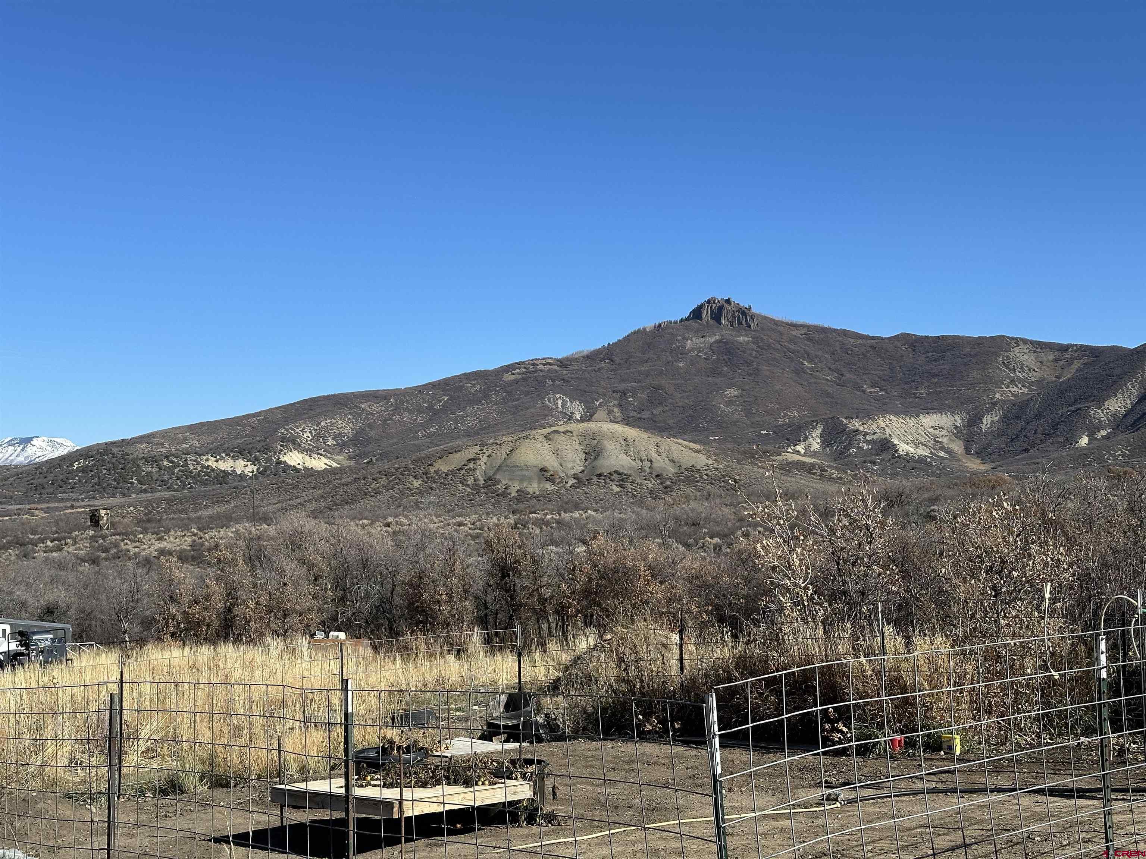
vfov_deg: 30.3
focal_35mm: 48
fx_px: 1589
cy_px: 430
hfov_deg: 39.7
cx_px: 573
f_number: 1.78
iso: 64
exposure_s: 1/4184
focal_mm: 6.86
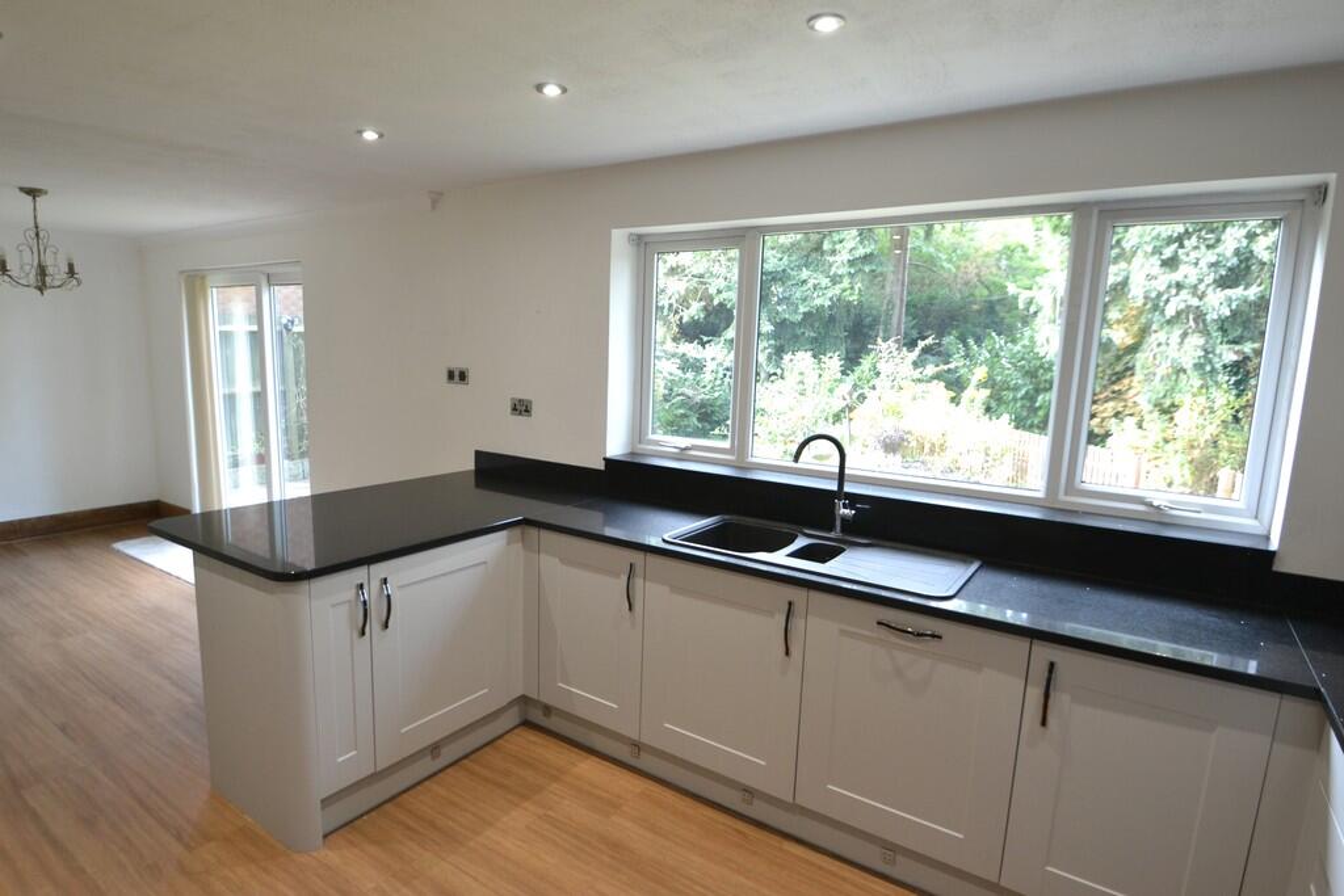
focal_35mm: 18
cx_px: 672
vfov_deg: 67.4
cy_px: 448
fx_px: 672
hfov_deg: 90.0
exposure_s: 1/60
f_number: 3.8
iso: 560
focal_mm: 12
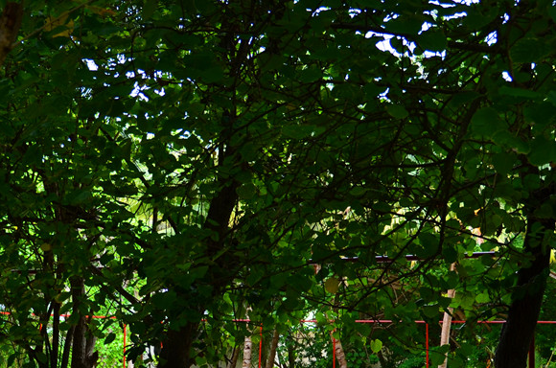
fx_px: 1110
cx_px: 134
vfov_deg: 18.6
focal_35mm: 72
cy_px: 322
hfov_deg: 27.7
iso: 125
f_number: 3.8
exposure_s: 1/250
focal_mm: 24
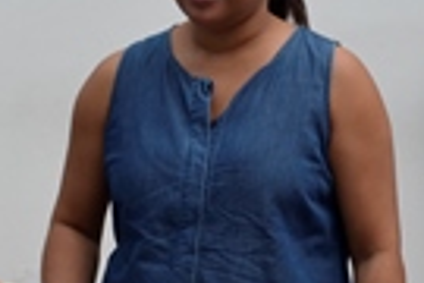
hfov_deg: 15.8
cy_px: 126
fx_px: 1519
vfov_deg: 10.6
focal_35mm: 129
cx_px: 292
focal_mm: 22
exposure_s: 1/60
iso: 250
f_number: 8
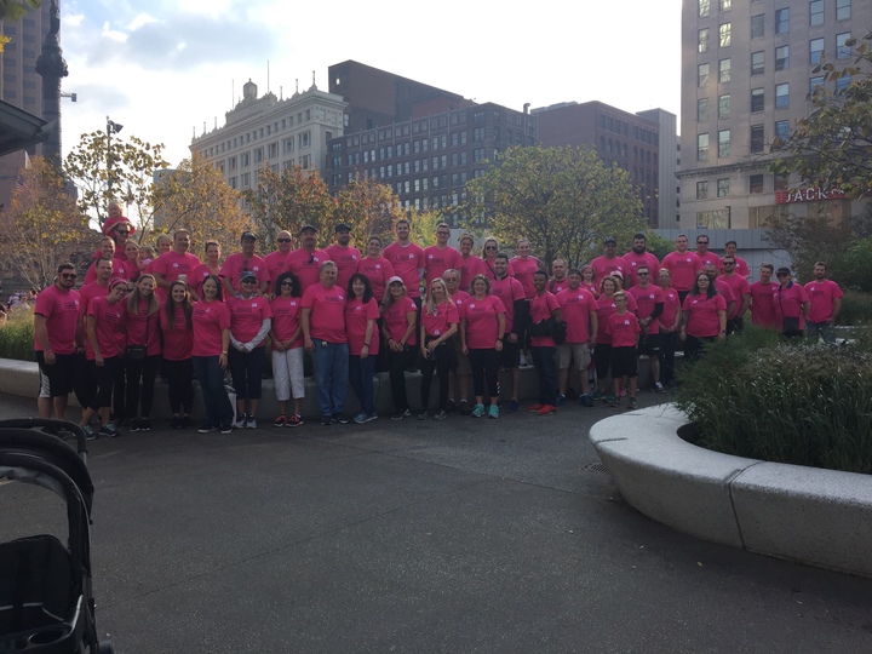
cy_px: 327
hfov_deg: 61.7
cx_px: 436
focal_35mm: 29
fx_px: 731
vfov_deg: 48.2
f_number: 2.2
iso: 32
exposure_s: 1/1014
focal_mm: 4.15
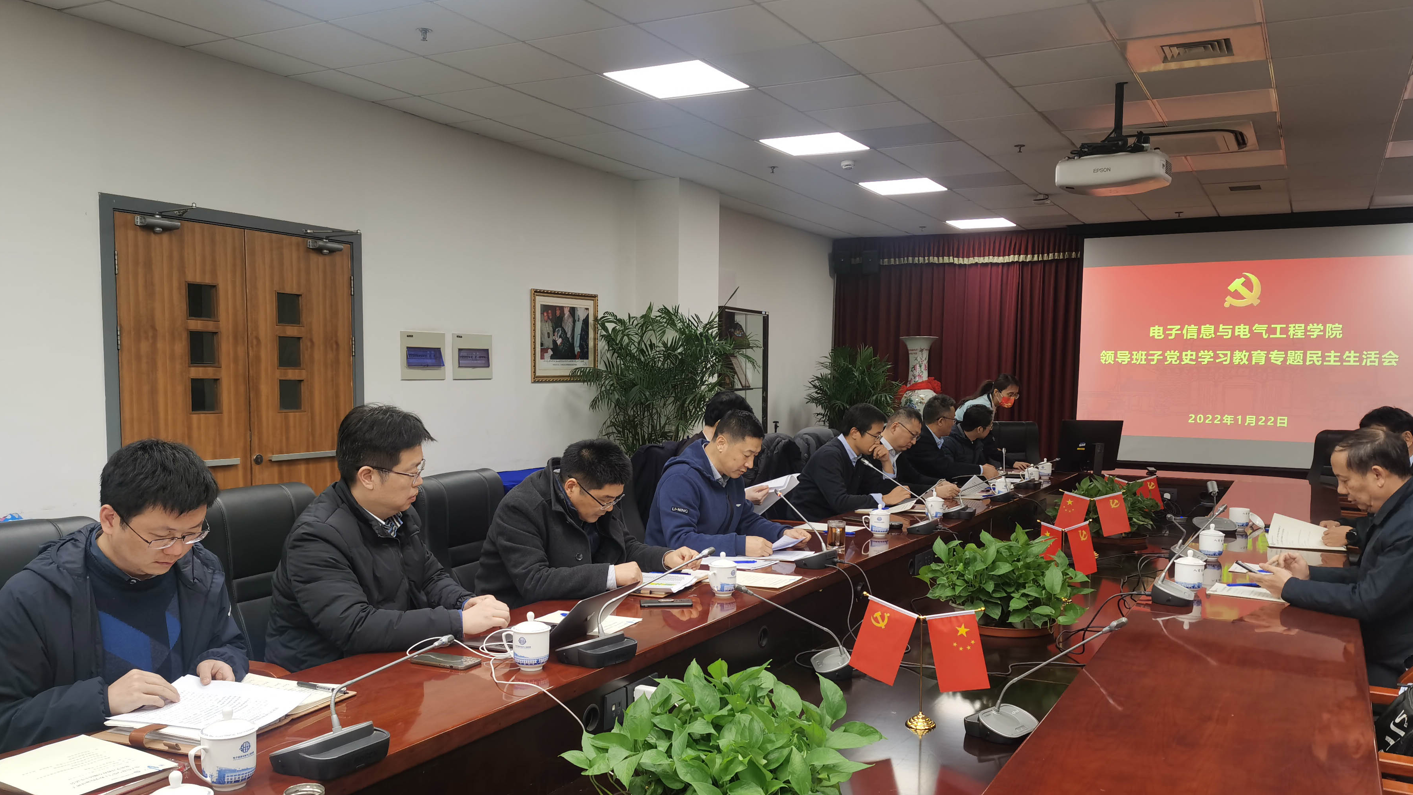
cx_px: 719
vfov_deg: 38.8
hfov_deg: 64.3
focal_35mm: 30
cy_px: 476
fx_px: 1124
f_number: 1.6
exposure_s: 1/120
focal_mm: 5.56
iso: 100
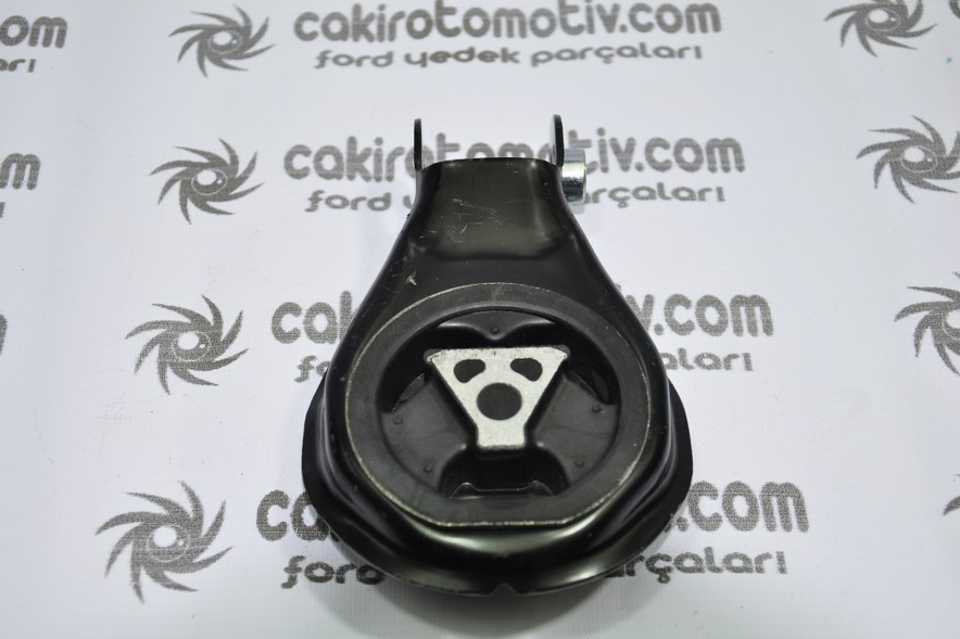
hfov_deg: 34.5
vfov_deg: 23.4
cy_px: 322
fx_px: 1546
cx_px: 482
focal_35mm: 58
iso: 200
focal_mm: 38
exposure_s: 1/40
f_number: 5
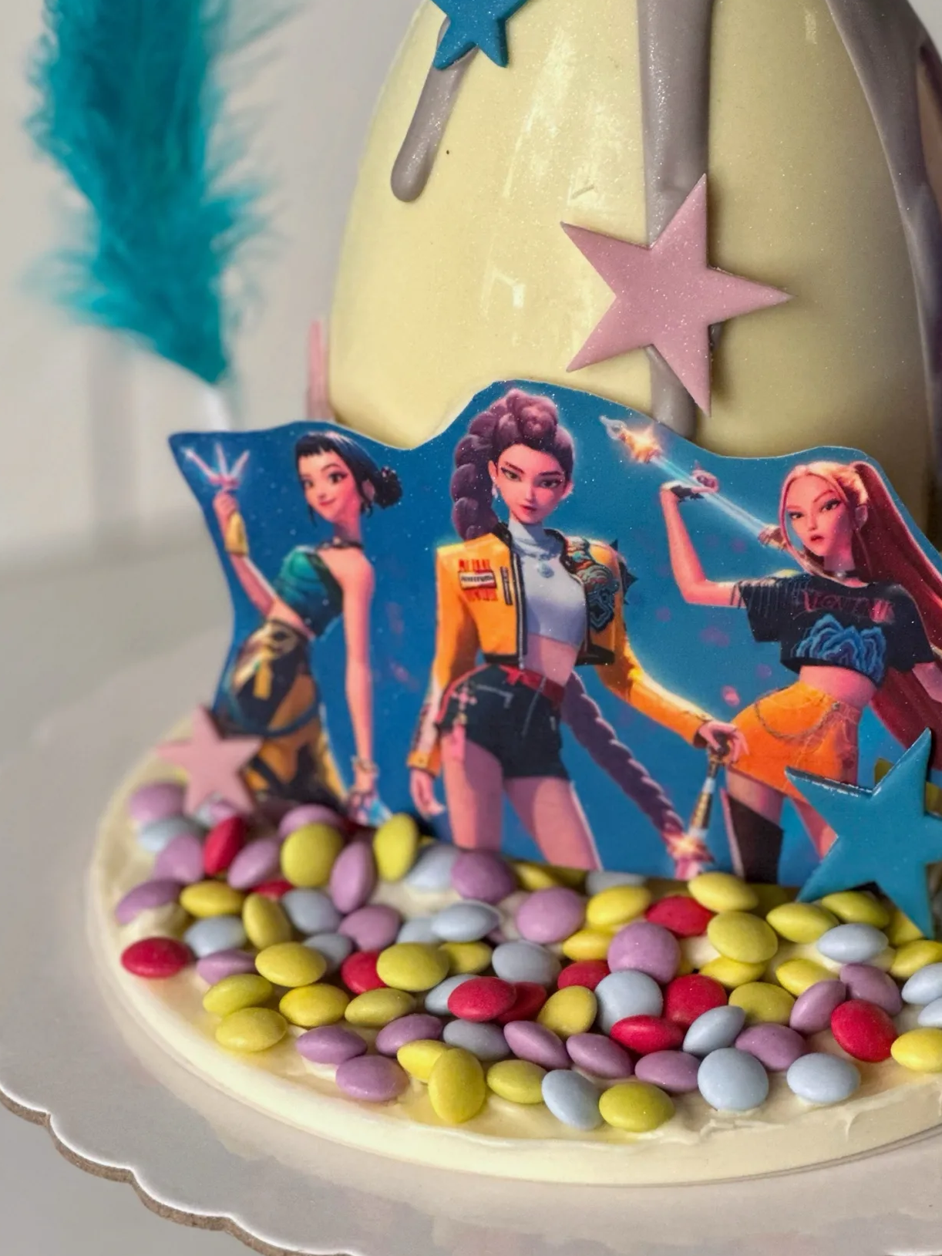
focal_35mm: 121
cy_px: 551
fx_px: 4390
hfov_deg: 12.2
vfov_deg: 16.3
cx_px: 621
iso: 250
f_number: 2.8
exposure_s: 1/119
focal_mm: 9
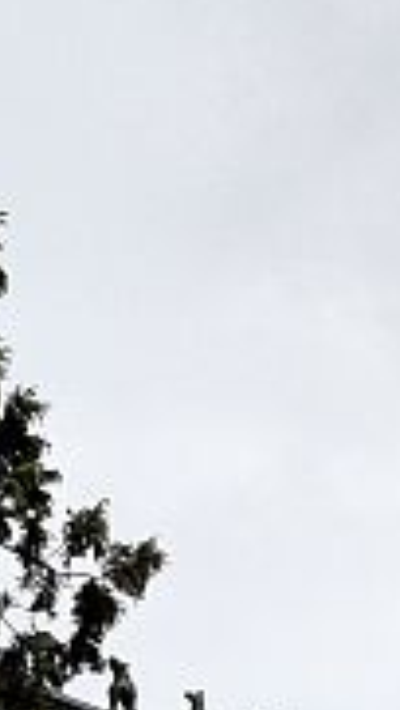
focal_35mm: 334
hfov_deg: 3.6
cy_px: 1510
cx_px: 1114
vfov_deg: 6.3
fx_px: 6289
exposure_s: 1/200
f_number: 11
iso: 125
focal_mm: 48
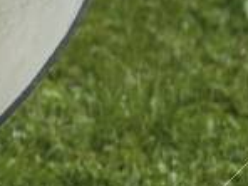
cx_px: -263
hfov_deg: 1.5
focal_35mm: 1290
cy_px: 302
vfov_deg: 1.2
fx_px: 9242
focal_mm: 102
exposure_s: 1/125
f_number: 8
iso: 250
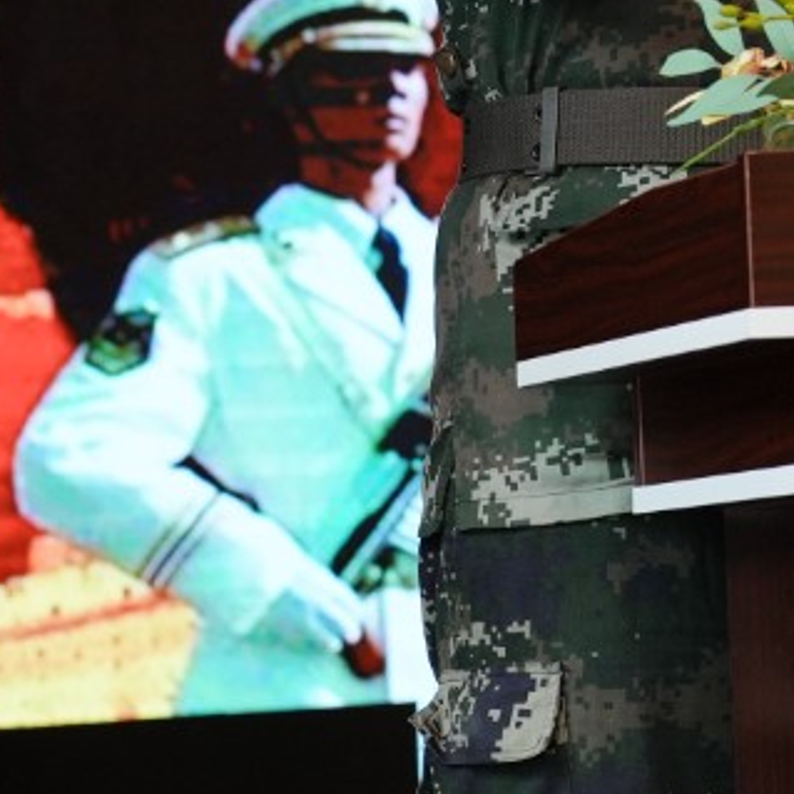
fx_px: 5527
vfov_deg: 8.1
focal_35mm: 213
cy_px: -286
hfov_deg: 8.0
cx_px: 1319
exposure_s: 1/200
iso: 800
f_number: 4
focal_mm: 50
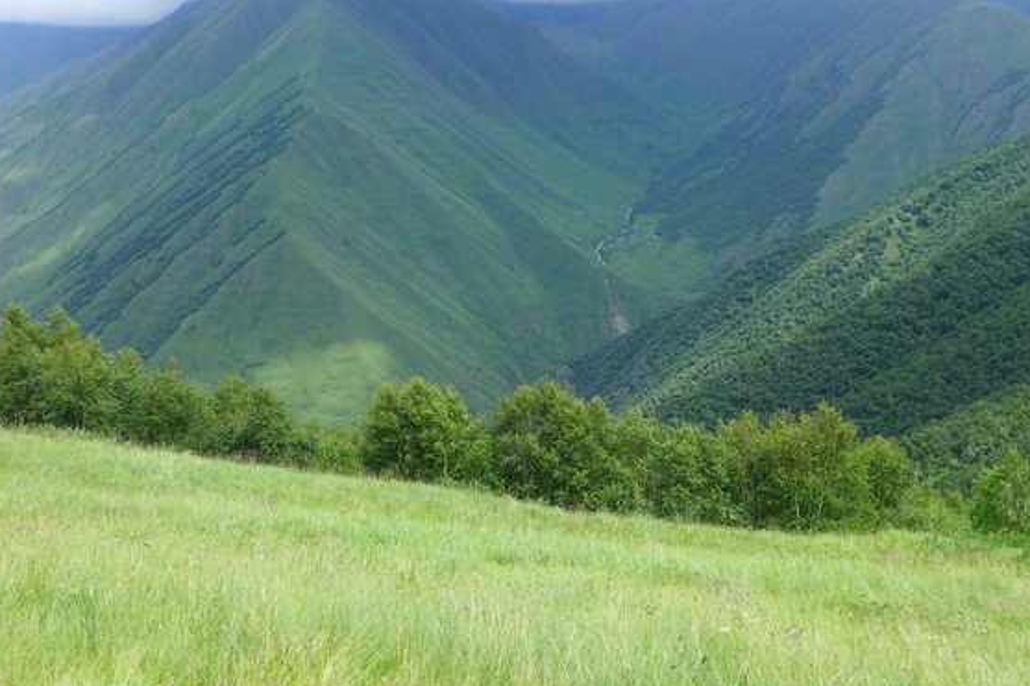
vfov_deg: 42.2
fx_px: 887
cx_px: 558
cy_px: 294
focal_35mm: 31
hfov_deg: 60.2
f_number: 2.8
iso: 80
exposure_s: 1/1000
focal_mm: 4.7
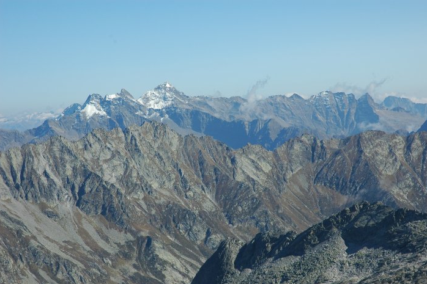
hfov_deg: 21.2
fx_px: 1138
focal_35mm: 96
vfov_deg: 14.2
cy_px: 146
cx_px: 218
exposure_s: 1/320
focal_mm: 62
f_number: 10
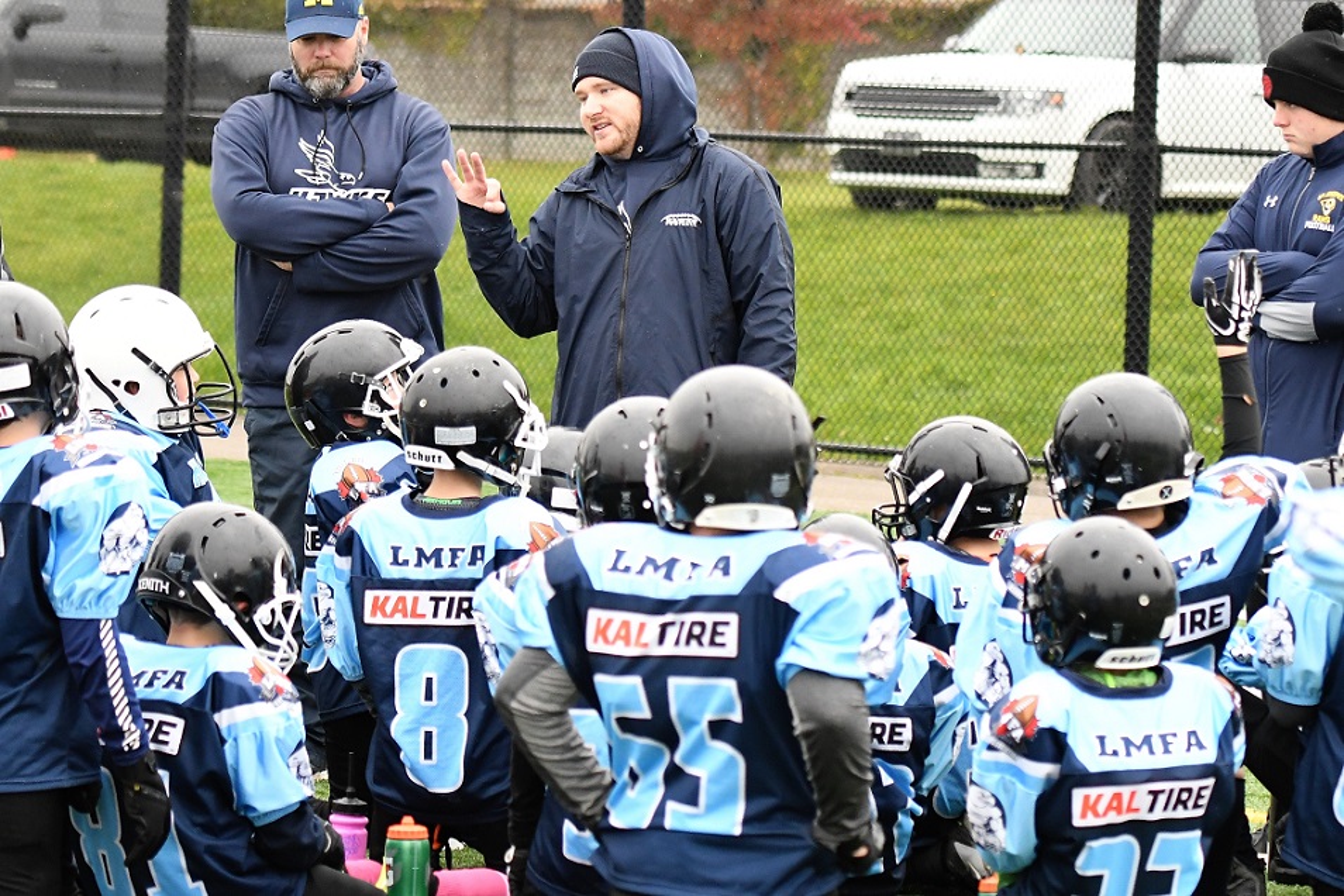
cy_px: 448
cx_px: 672
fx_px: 3920
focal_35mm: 105
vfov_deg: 13.0
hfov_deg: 19.5
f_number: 2.8
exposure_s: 1/1000
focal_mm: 70
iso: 1800
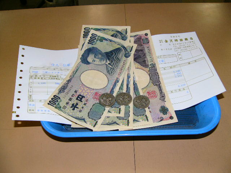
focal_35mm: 36
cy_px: 86
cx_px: 116
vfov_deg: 39.7
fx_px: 240
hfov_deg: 51.4
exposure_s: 1/60
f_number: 2.8
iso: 75
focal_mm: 6
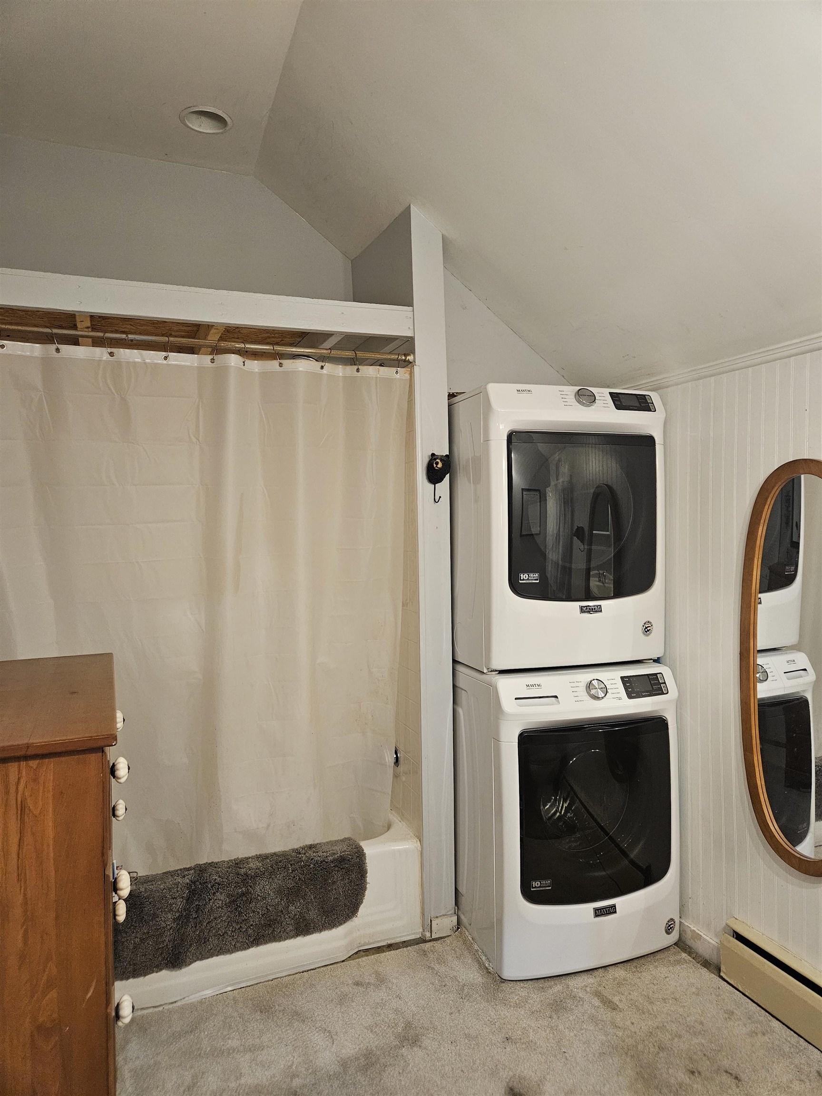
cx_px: 411
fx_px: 728
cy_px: 548
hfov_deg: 58.9
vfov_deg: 73.9
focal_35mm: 23
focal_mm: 5.4
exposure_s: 1/60
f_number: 1.8
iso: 500
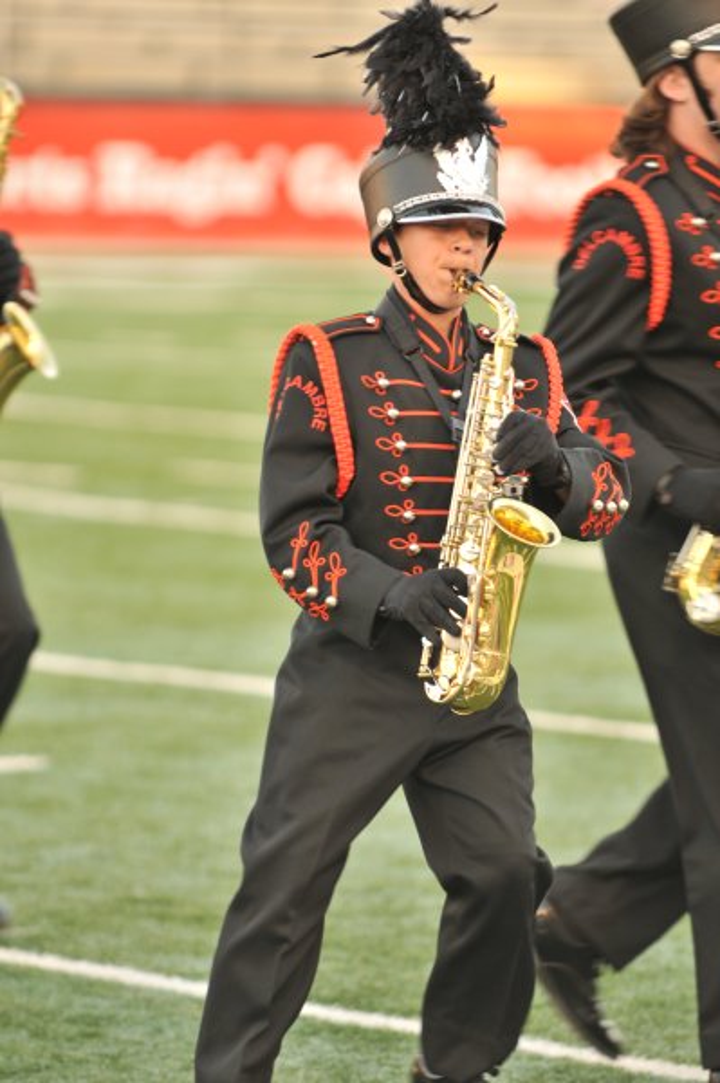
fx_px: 9015
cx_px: 360
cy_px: 542
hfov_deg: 4.6
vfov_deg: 6.9
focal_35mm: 300
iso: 200
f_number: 2.8
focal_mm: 200
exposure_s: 1/200
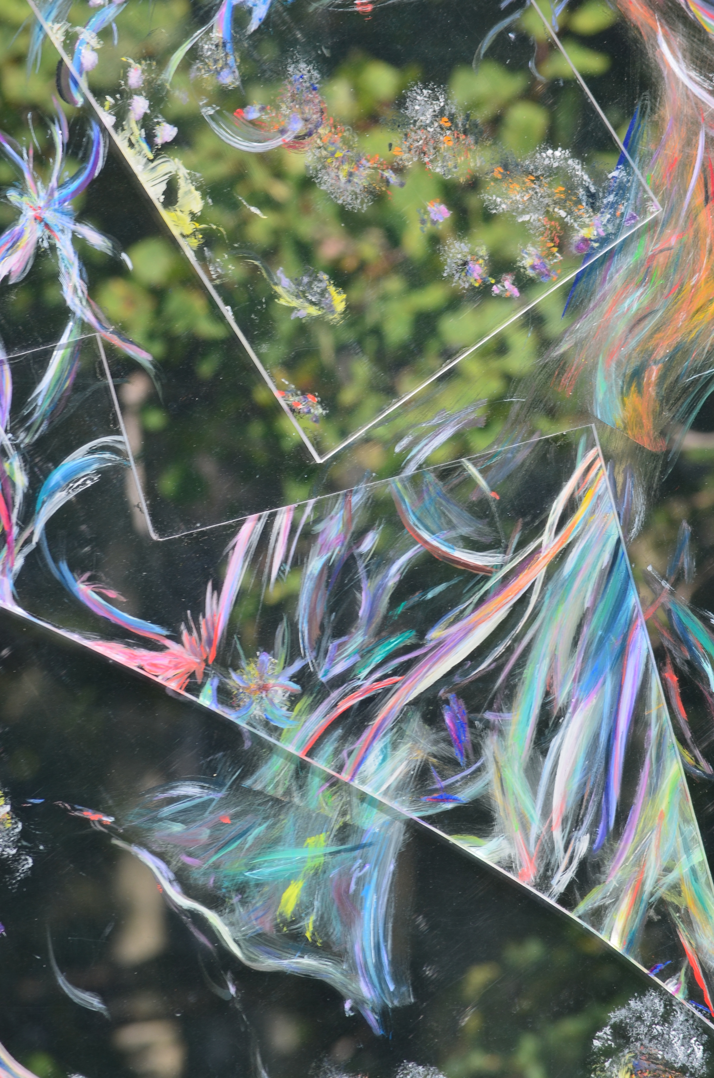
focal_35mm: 450
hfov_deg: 3.0
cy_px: 539
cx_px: 357
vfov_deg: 4.6
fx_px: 13447
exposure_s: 1/125
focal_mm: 300
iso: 160
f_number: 11
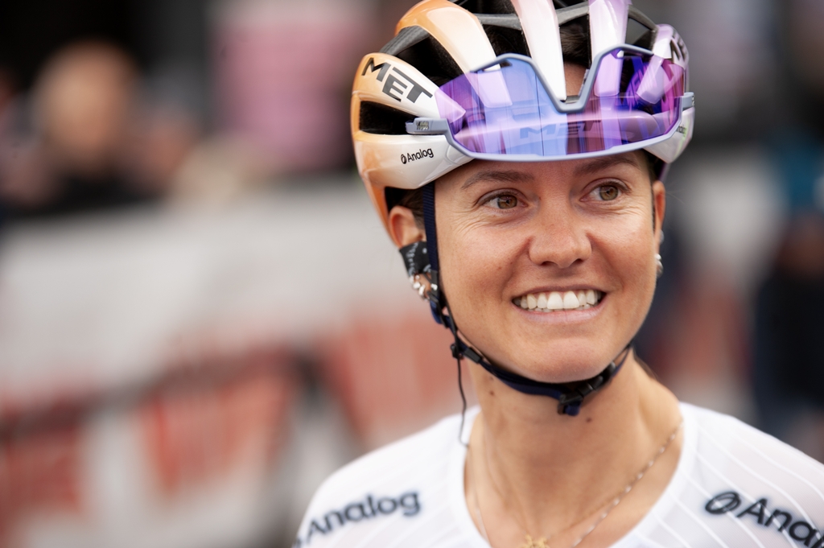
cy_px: 274
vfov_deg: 7.4
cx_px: 412
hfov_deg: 11.1
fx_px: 4231
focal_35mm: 185
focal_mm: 185
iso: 200
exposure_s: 1/800
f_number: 3.5
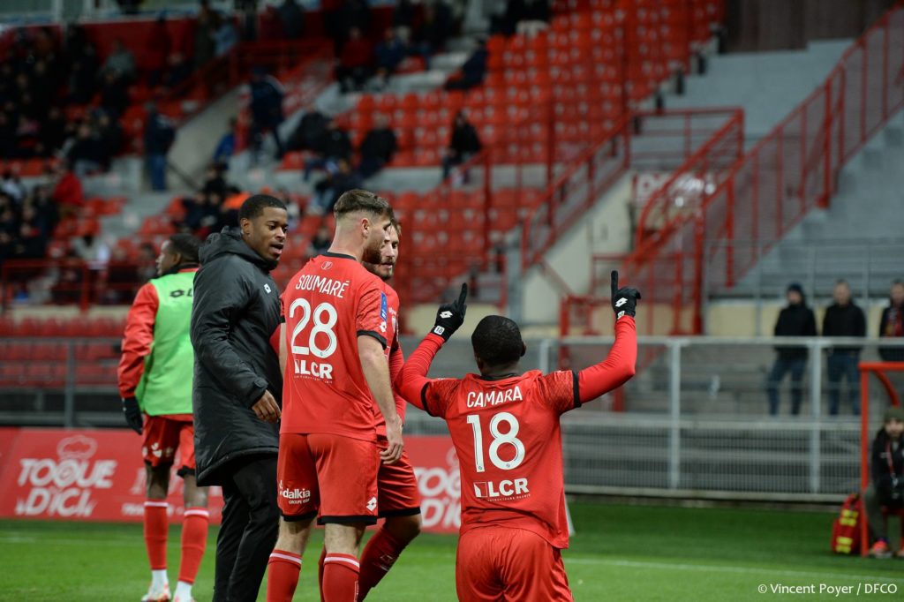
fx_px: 3263
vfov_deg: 10.5
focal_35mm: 130
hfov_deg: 15.8
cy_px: 301
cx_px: 452
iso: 2000
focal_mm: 130
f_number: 2.8
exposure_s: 1/800
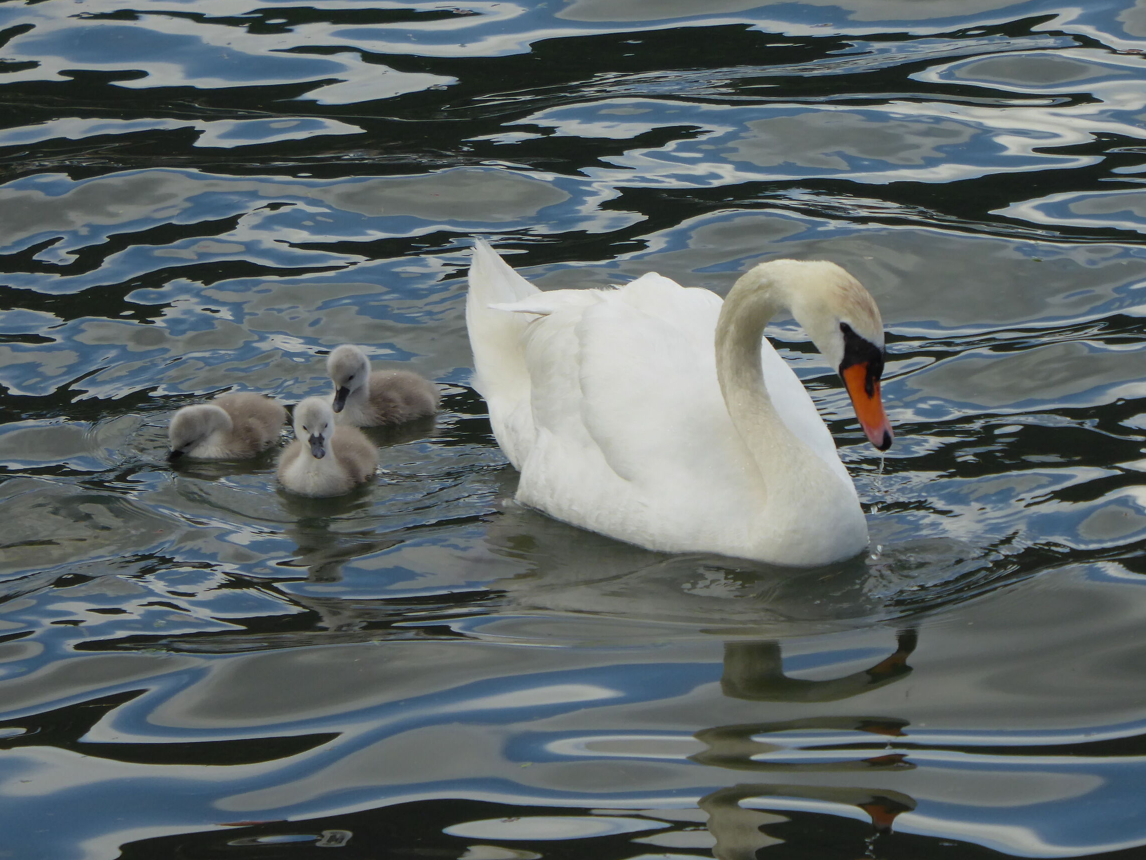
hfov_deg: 5.7
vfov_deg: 4.3
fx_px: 11553
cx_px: 577
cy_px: 437
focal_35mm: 349
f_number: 5.8
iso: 160
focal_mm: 53.8
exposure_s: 1/320
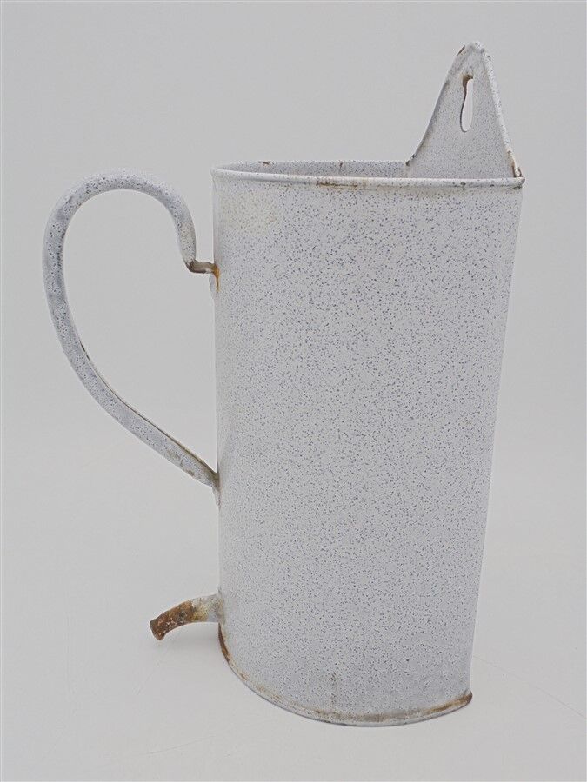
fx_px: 769
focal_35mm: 34
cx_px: 294
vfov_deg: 54.0
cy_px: 391
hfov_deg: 41.8
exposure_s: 1/200
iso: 100
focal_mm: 6.1
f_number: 4
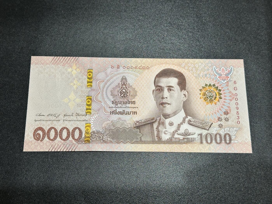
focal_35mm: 48
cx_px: 136
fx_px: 377
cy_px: 102
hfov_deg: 39.7
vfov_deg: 30.3
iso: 64
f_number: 1.78
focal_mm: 6.86
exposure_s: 1/50
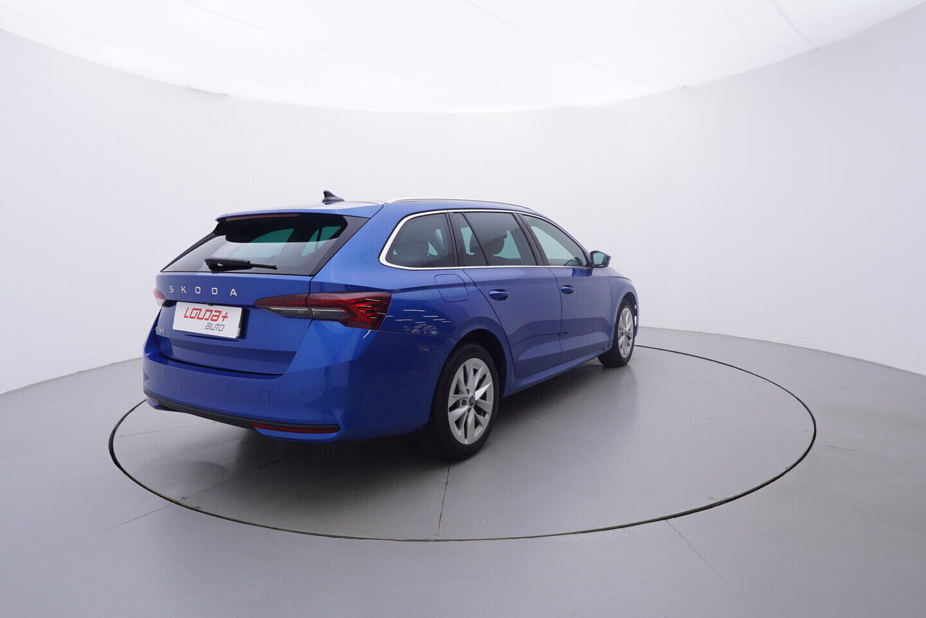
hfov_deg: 77.3
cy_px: 309
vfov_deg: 56.2
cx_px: 463
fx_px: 579
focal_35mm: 22
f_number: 5
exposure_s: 1/80
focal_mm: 15
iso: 200
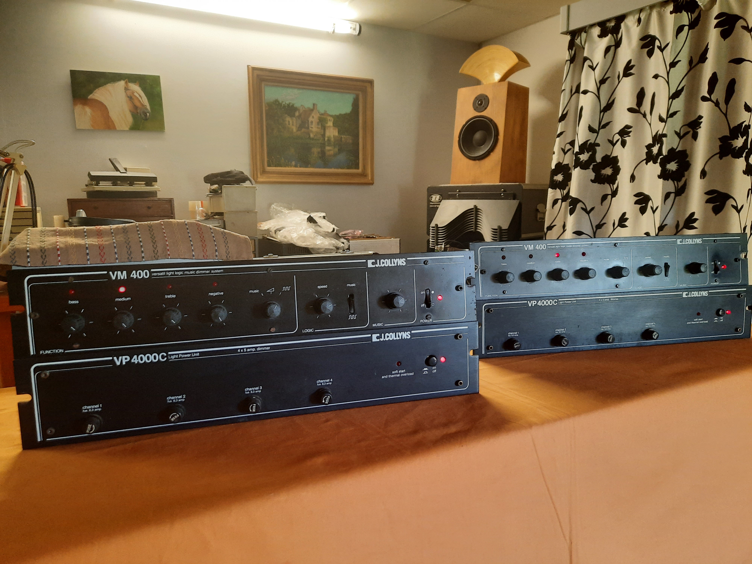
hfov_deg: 69.4
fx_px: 543
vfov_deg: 54.9
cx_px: 376
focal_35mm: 25
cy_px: 282
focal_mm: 4.6
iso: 320
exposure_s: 1/33
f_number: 2
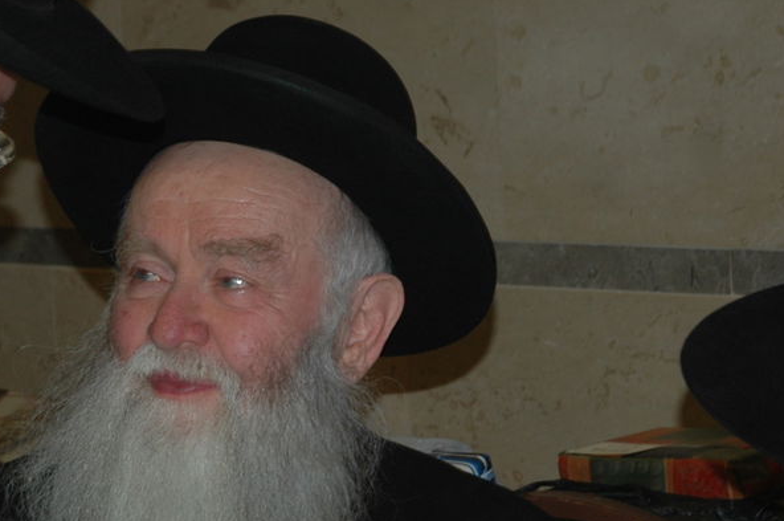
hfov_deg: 14.5
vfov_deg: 9.6
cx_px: 348
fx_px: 3088
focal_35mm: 142
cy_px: 347
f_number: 4.5
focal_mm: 40
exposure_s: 1/60
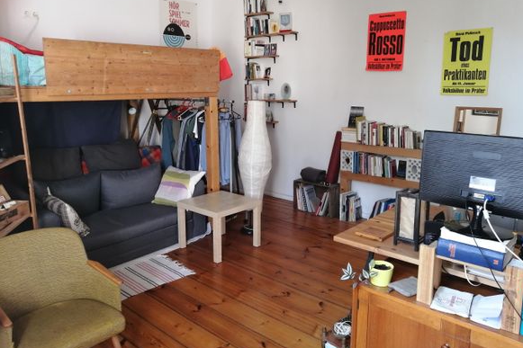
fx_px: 421
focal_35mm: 29
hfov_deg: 63.7
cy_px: 160
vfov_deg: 44.9
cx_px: 269
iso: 250
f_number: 1.8
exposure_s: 1/33.3
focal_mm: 3.62
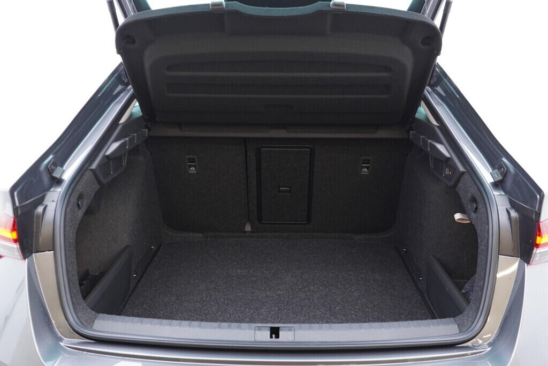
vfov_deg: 36.9
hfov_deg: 53.1
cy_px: 183
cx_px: 274
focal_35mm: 36
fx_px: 548
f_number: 2.8
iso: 320
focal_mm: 24
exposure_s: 1/40
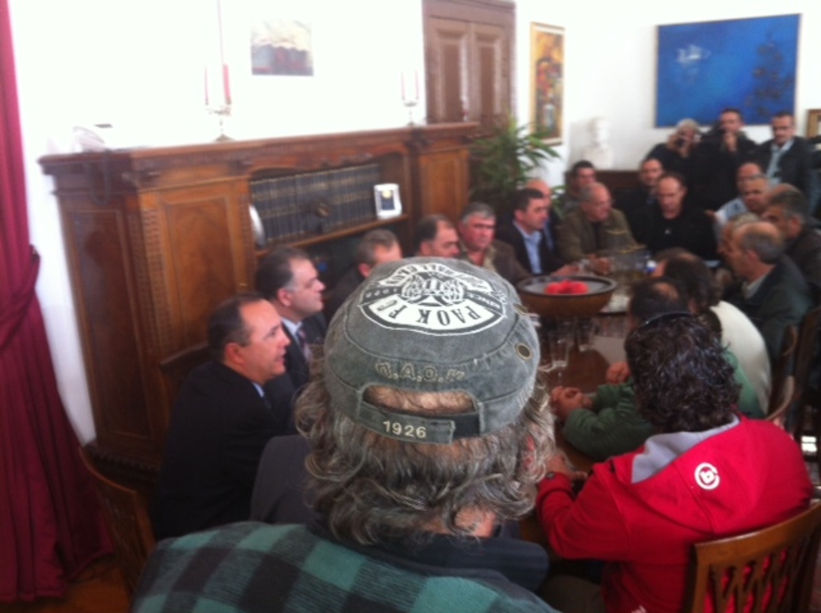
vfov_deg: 40.6
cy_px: 306
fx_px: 829
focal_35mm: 35
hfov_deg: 52.7
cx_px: 410
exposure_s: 1/15
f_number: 2.8
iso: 80
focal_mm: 3.85
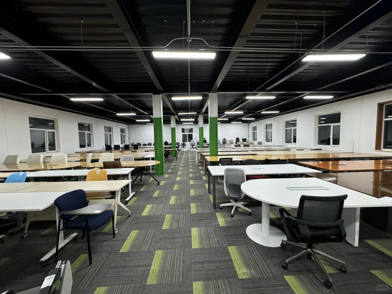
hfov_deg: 102.1
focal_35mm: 14
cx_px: 196
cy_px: 147
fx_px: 159
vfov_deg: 85.7
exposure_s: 1/93
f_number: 2.2
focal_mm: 2.22
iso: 320
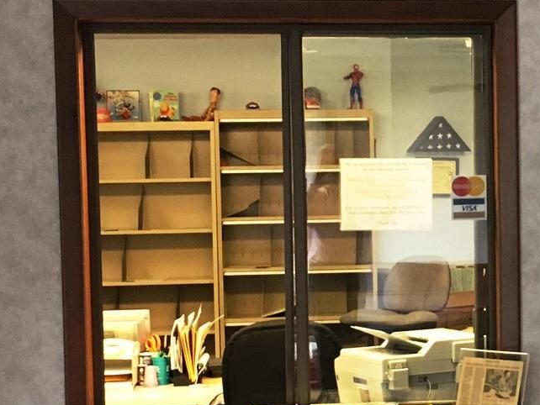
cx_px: 496
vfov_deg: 16.2
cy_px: 244
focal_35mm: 91
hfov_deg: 21.0
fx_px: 1420
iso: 125
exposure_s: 1/30
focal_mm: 4.15
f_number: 2.2
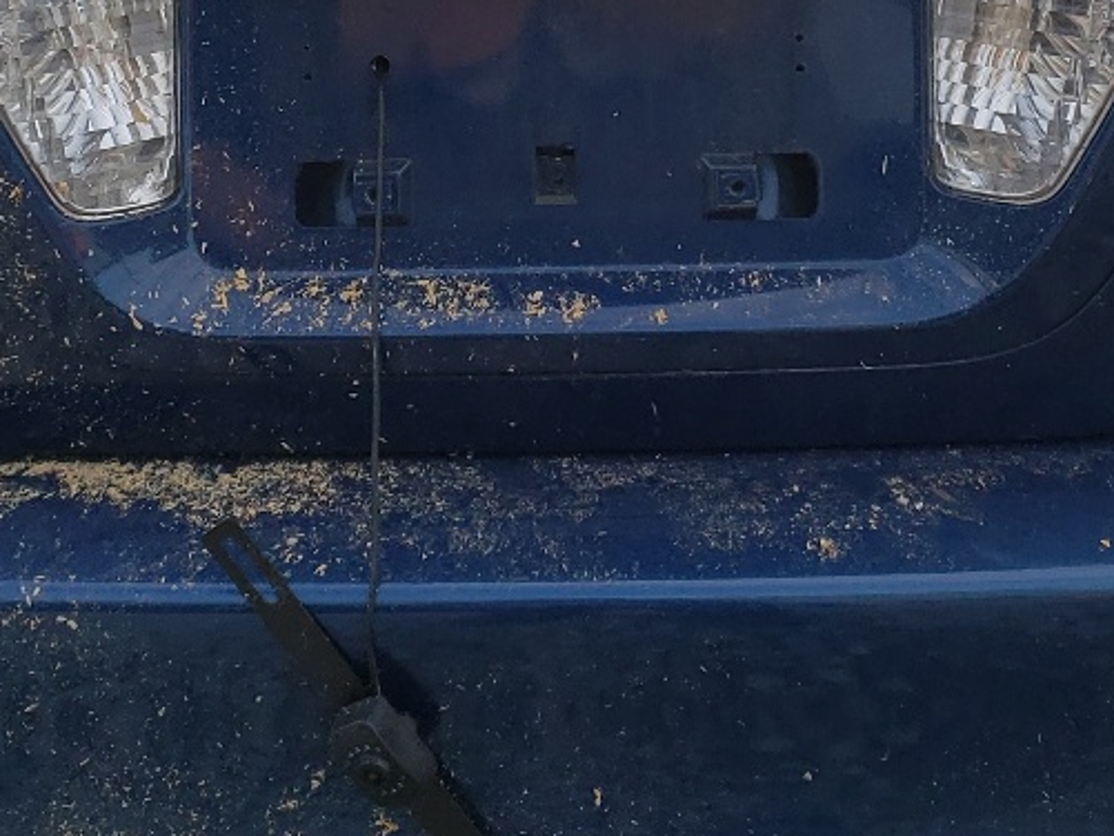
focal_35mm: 83
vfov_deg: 17.2
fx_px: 2672
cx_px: 569
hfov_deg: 23.6
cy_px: -93
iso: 50
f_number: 1.5
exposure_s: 1/714
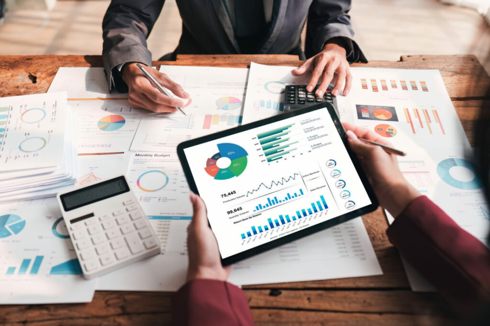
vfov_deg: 37.8
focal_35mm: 35
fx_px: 476
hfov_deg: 54.4
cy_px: 163
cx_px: 245
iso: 160
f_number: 2.8
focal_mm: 35
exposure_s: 1/125
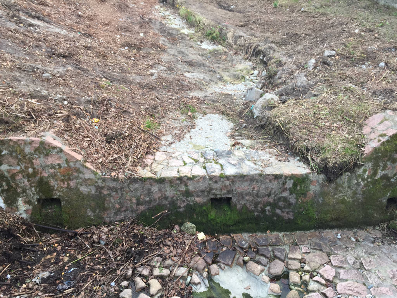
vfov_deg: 48.2
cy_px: 149
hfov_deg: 61.7
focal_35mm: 29
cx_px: 198
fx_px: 333
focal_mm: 4.15
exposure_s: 1/50
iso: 40
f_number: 2.2
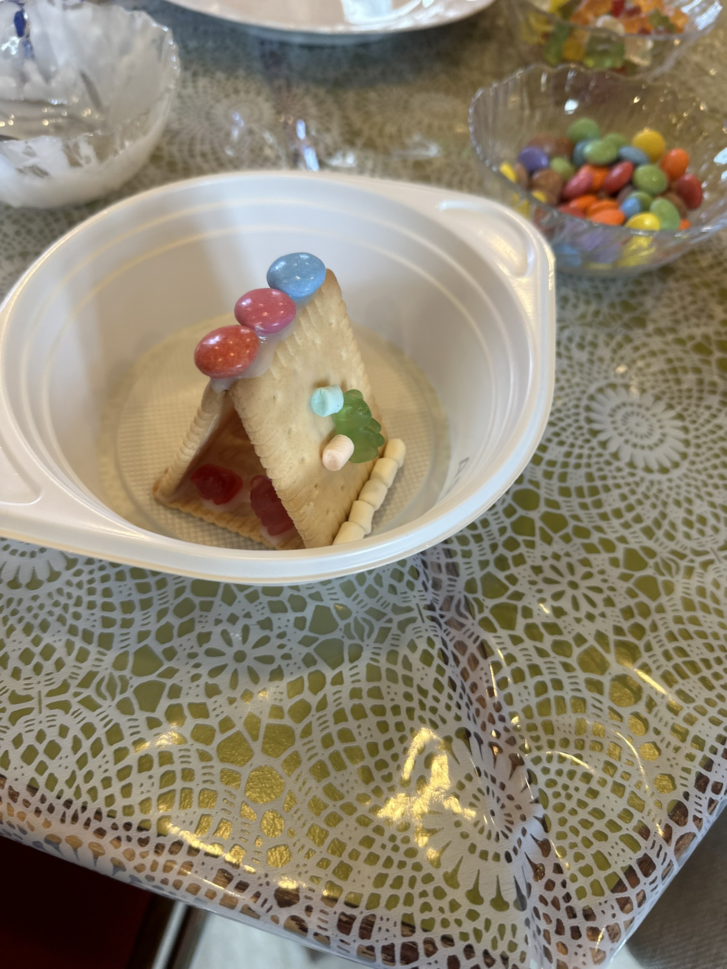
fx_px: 672
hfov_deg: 56.8
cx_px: 364
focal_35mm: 24
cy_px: 484
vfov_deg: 71.6
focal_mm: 6.86
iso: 160
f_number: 1.78
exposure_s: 1/50
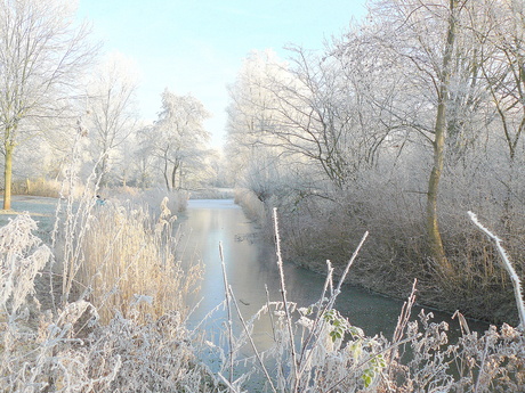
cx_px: 262
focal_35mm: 36
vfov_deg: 39.7
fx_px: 546
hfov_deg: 51.4
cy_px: 196
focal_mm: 6
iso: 100
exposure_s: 1/200
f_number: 4
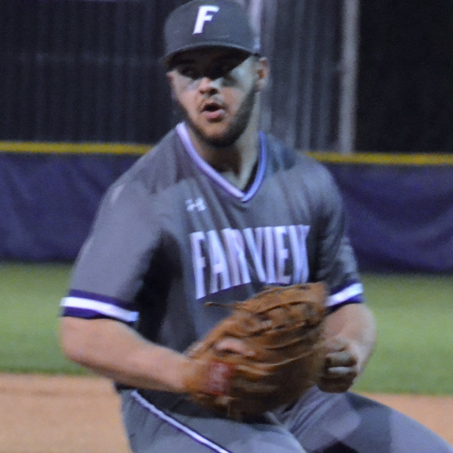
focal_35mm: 460
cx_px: 383
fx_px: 6811
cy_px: 366
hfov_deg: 3.8
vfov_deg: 3.8
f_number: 5.6
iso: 5000
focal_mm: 98
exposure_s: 1/80
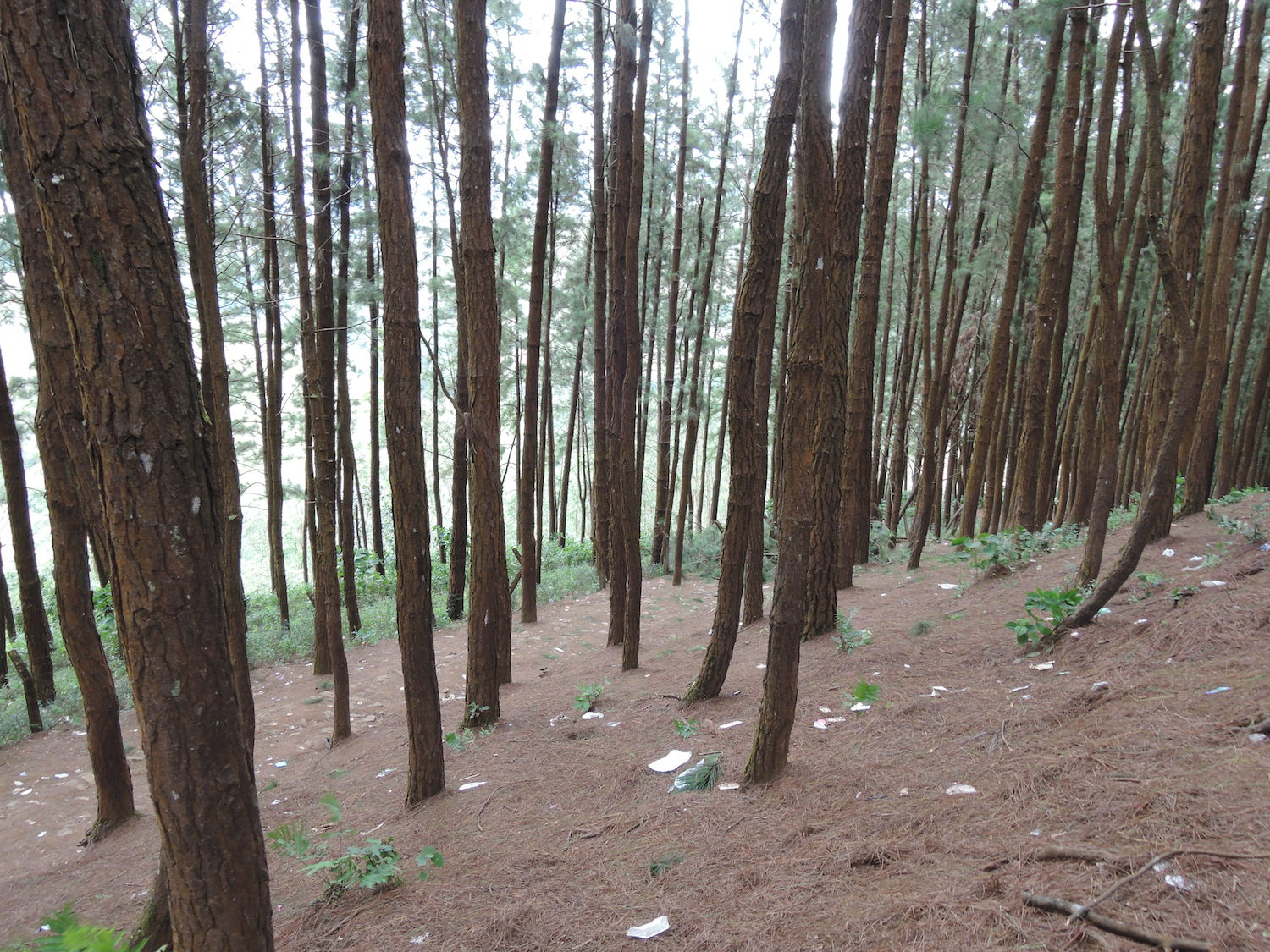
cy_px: 476
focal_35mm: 24
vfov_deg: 56.8
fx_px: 881
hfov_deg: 71.6
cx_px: 635
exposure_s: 1/15
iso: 160
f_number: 5.6
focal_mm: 5.1
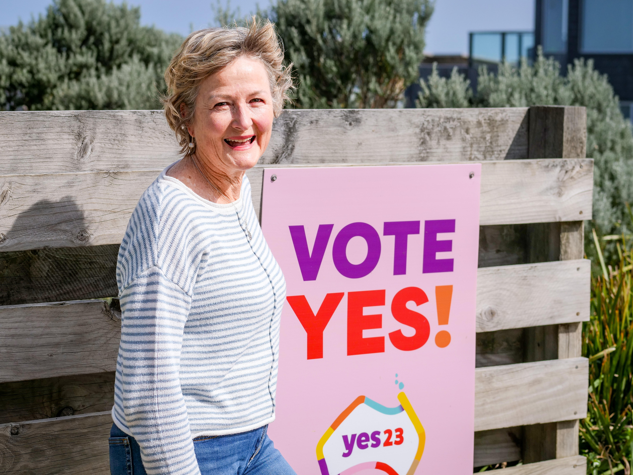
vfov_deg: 17.2
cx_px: 316
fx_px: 1573
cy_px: 238
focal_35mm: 86
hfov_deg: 22.8
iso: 200
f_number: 4
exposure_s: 1/2000
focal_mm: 43
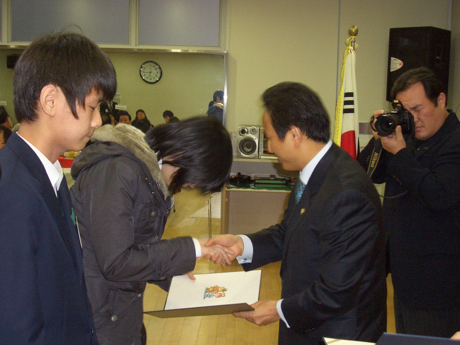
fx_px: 824
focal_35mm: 62
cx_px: 230
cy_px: 172
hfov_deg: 31.2
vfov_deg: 23.7
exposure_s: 1/60
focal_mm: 10.2
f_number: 3.5
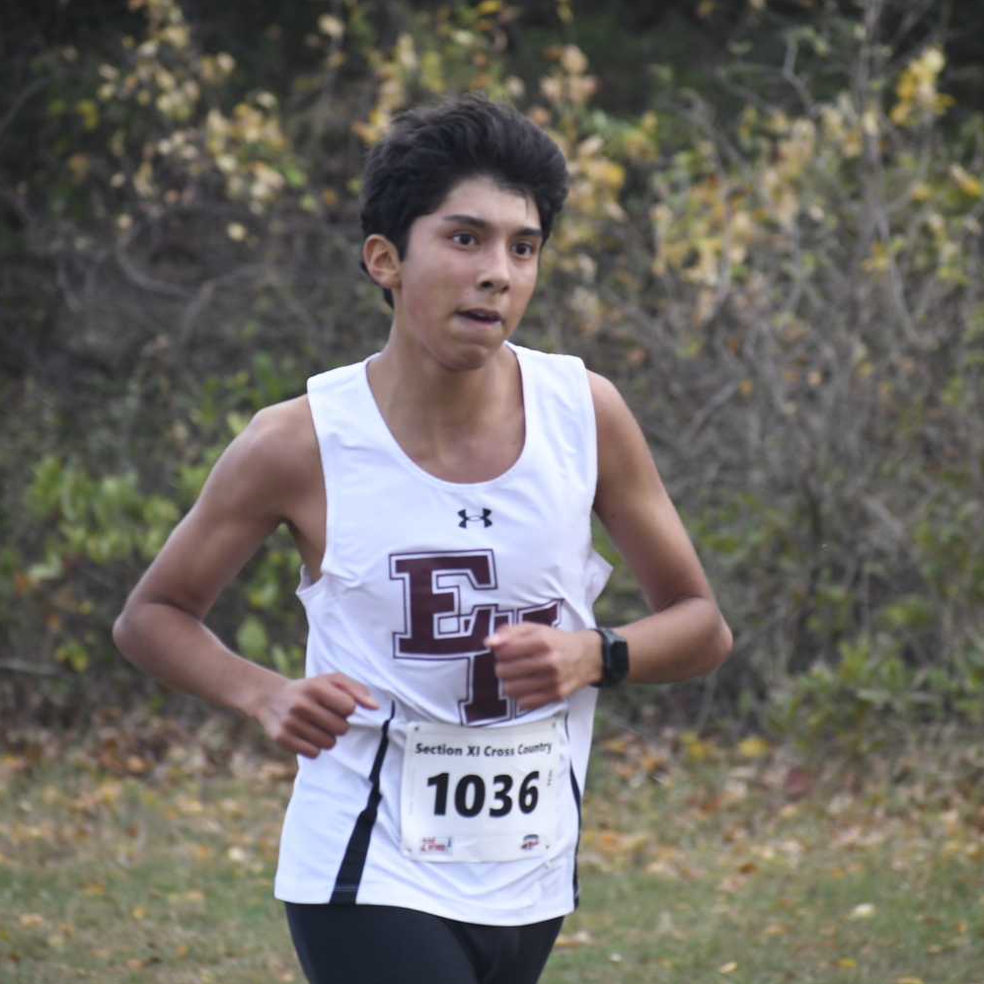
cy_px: 492
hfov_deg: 4.9
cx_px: 514
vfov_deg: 4.9
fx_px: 11385
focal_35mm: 354
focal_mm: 185
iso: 640
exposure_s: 1/640
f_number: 5.3
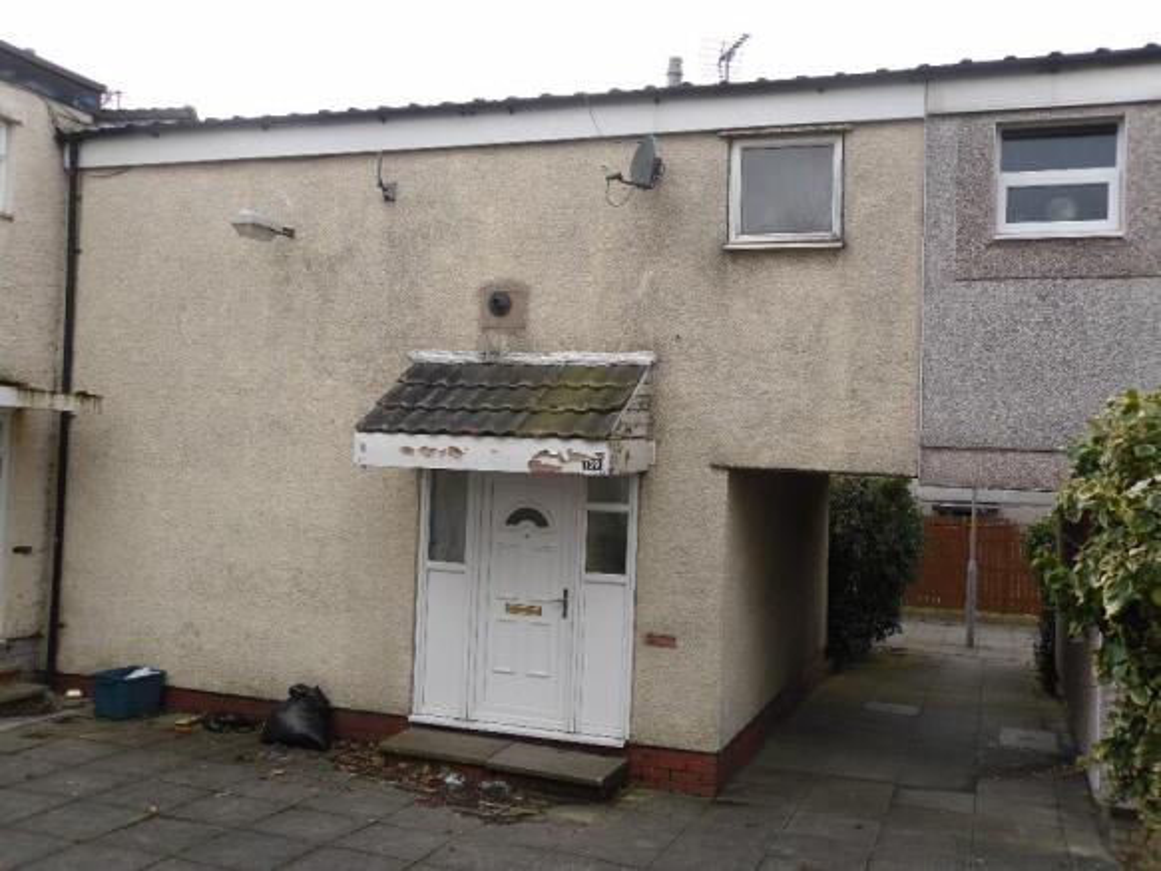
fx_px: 1174
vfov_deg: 40.7
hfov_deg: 52.6
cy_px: 436
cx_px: 580
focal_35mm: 35
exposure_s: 1/197
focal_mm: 6.3
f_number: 3.5
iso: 80
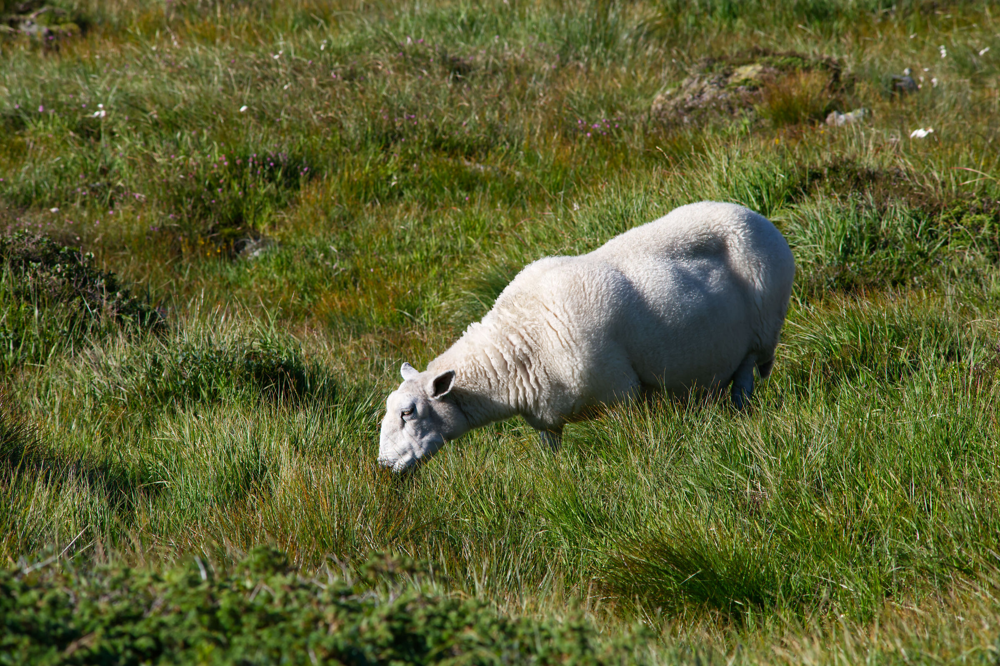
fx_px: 5832
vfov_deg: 6.5
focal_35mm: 210
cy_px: 333
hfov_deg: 9.8
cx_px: 500
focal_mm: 210
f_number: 11
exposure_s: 1/500
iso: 400
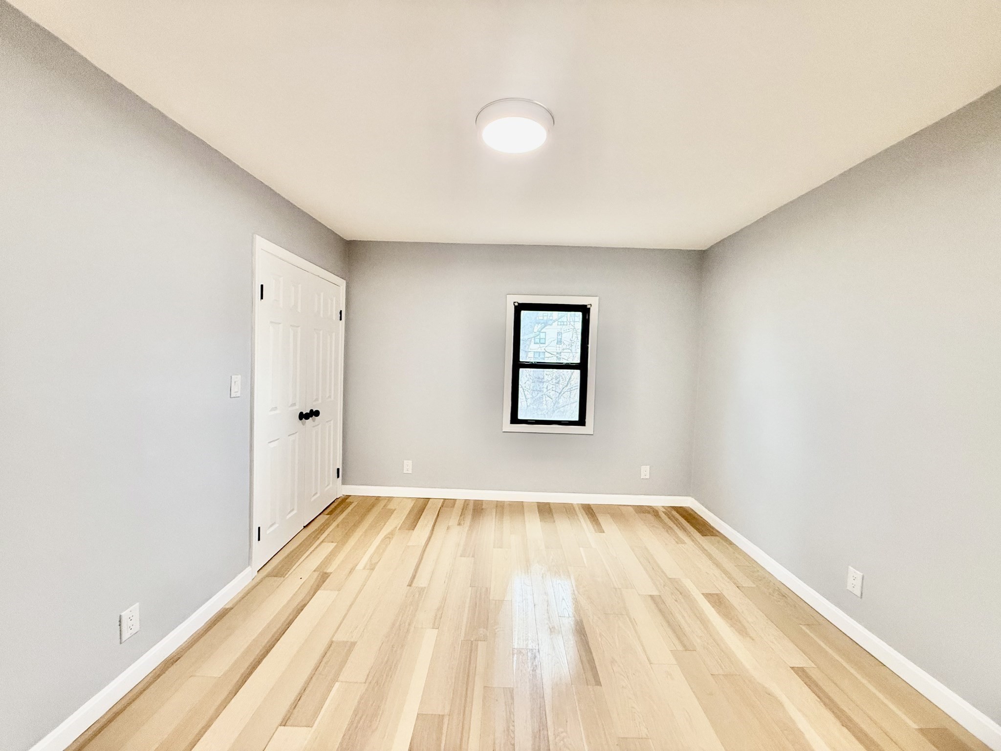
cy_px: 376
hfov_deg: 102.1
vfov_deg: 85.7
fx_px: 405
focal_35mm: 14
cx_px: 500
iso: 320
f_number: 2.2
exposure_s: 1/120
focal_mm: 2.22
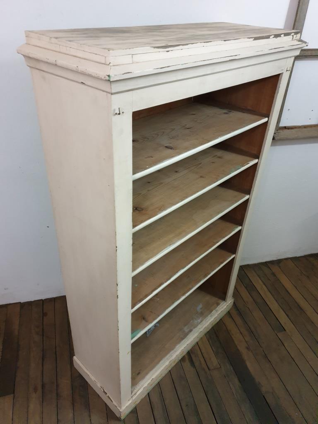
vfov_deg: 67.3
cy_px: 212
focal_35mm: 26
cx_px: 159
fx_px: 318
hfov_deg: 53.1
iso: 400
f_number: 1.5
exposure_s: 1/50
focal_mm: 4.3
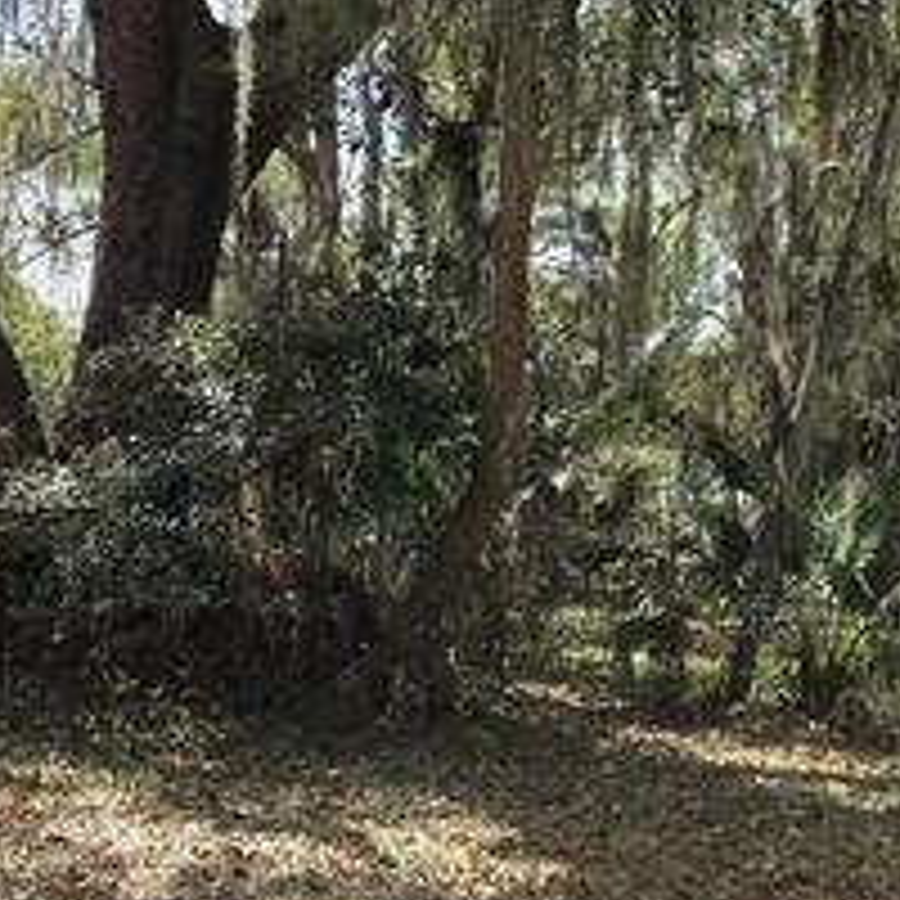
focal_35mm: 65
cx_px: 122
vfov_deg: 26.4
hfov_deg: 25.8
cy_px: 536
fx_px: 1912
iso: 80
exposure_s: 1/2384
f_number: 1.7
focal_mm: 6.3
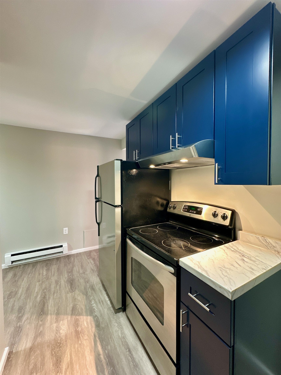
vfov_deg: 102.1
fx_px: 152
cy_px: 188
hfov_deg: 85.7
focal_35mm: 14
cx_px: 140
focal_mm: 2.22
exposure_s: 1/60
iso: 800
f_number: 2.2
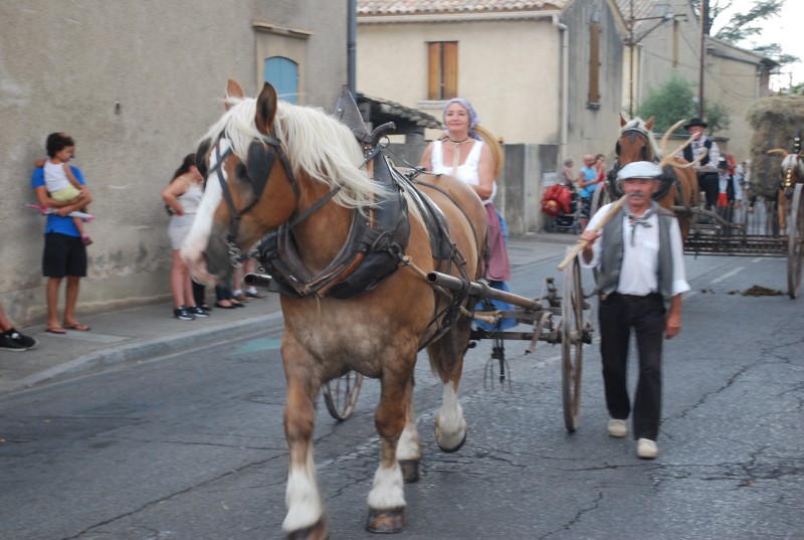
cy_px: 270
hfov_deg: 29.8
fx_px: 1511
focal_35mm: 68
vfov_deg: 20.3
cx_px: 402
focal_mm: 45
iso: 400
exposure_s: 1/30
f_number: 5.3
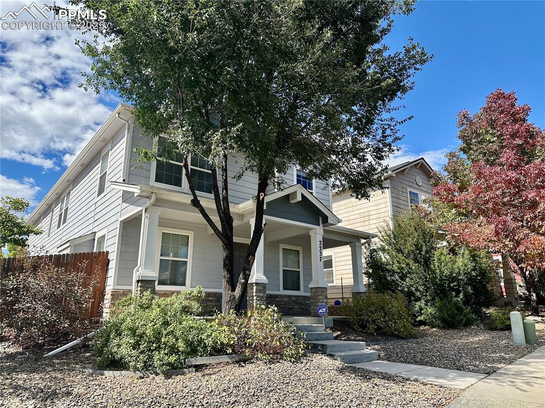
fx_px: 378
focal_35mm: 24
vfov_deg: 56.8
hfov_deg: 71.6
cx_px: 272
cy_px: 204
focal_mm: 6.86
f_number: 1.78
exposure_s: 1/2882
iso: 80
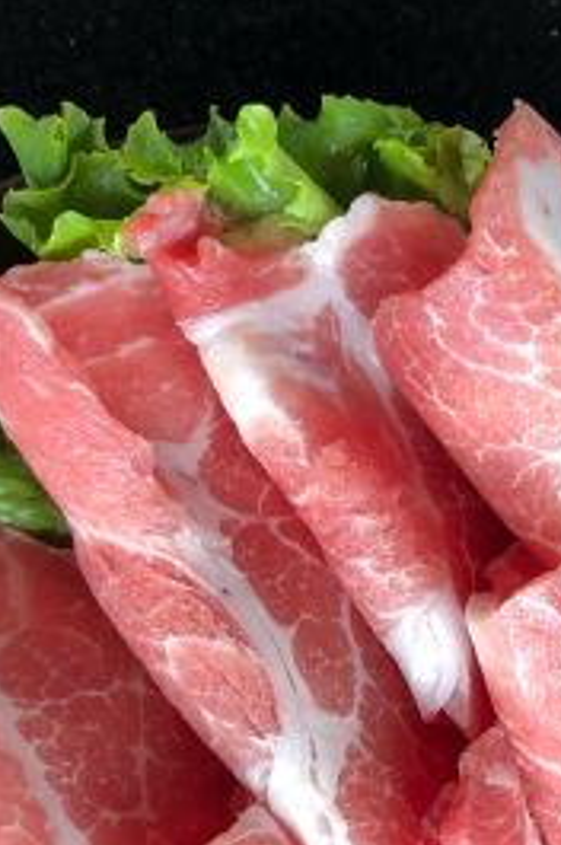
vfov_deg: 25.4
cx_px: 448
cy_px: 794
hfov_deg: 17.5
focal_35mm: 77
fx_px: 1804
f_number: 1.8
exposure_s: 1/100
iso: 40
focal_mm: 3.99
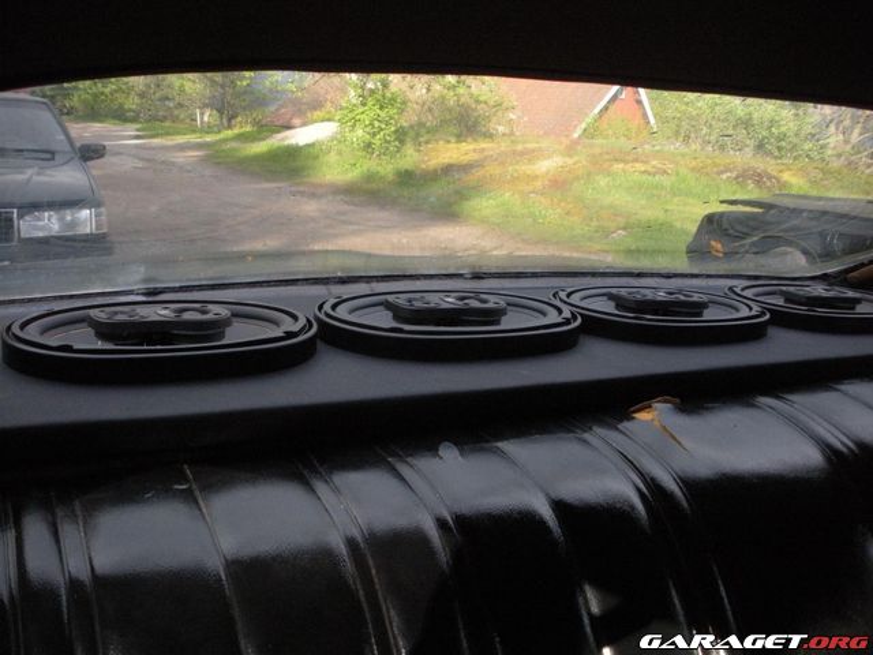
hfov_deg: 51.4
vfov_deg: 39.7
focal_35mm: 36
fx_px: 908
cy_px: 328
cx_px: 436
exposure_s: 1/958
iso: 400
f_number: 3.5
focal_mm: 6.3
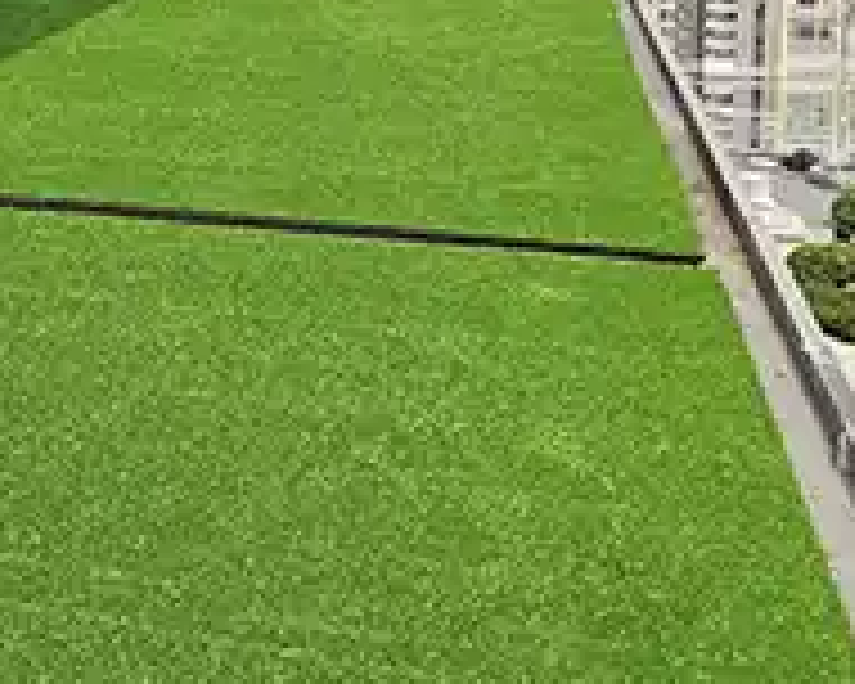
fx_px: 1797
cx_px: -130
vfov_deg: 20.7
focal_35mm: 71
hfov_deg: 24.6
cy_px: -32
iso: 25
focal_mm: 5.4
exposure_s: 1/1686
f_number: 1.8
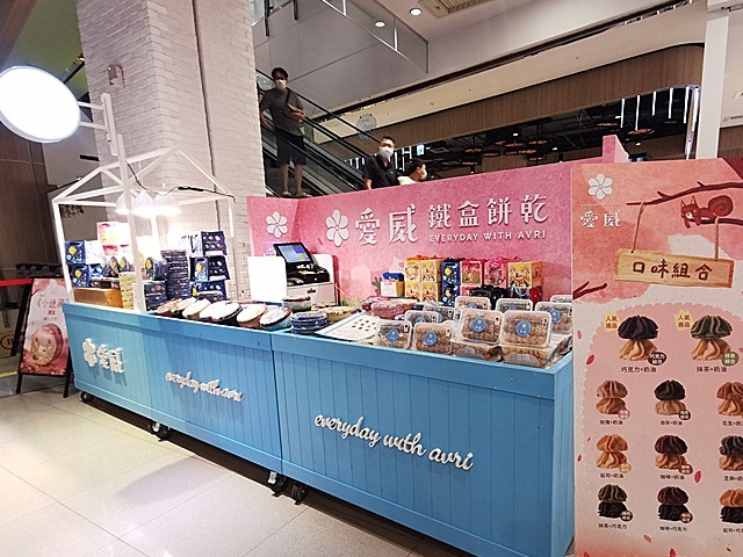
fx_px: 429
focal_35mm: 20
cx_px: 419
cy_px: 314
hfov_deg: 81.3
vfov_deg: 65.7
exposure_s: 1/24
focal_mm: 2.35
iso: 320
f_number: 2.2
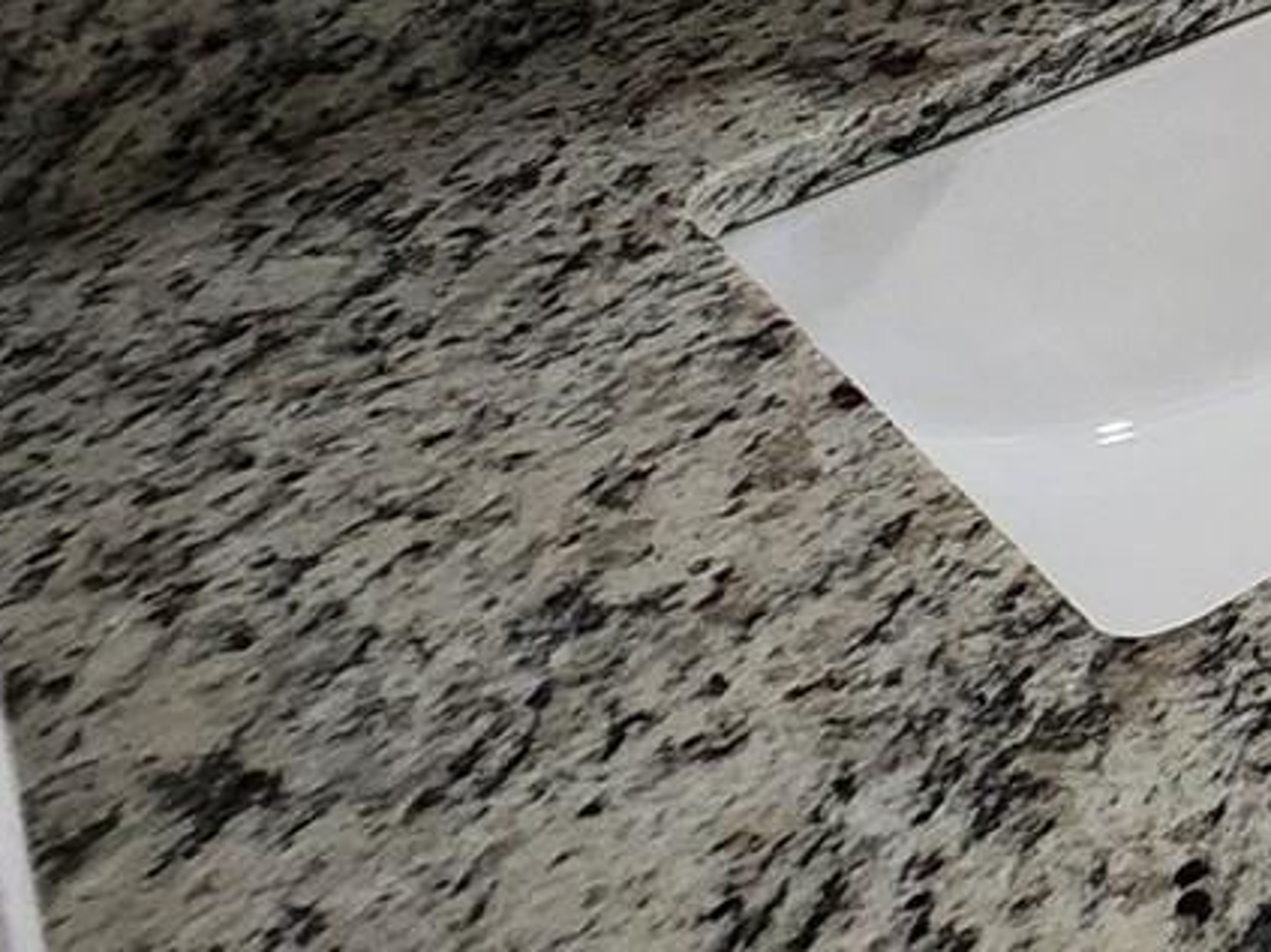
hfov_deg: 17.4
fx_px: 2313
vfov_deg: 17.3
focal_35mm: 63
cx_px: 2743
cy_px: -922
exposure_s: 1/60
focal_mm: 2.2
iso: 320
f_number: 2.2
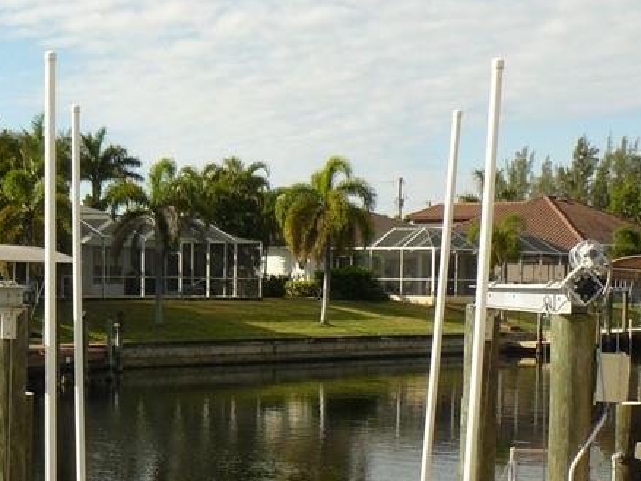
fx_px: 1555
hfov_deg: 22.6
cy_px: 463
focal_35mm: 84
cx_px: 29
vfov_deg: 17.2
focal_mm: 6
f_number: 5.6
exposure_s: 1/400
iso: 100
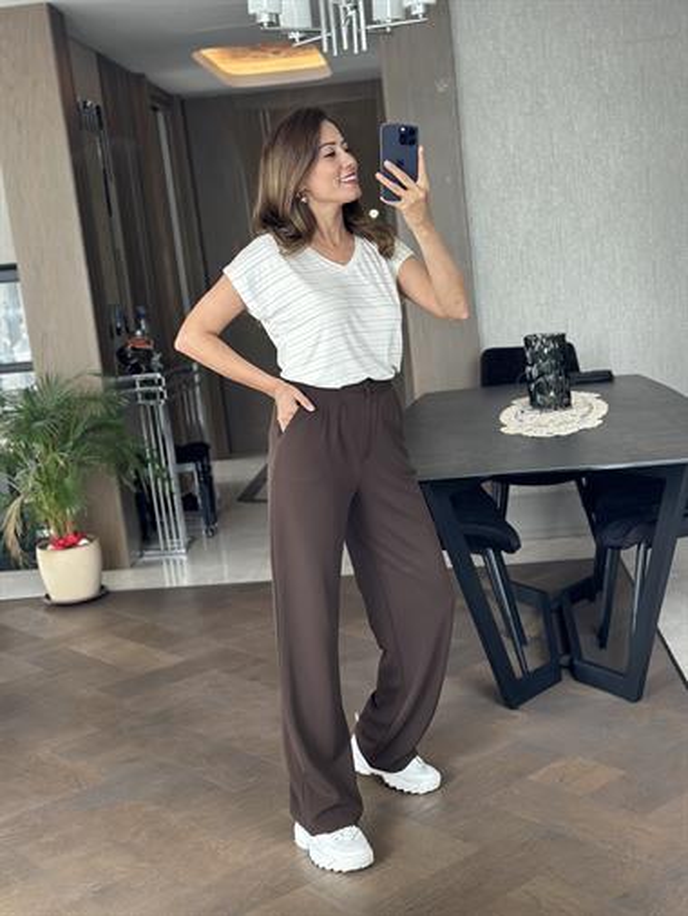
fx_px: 1271
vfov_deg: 39.6
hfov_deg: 30.3
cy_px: 458
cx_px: 344
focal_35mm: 48
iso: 160
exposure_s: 1/60
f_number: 1.78
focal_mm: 6.86
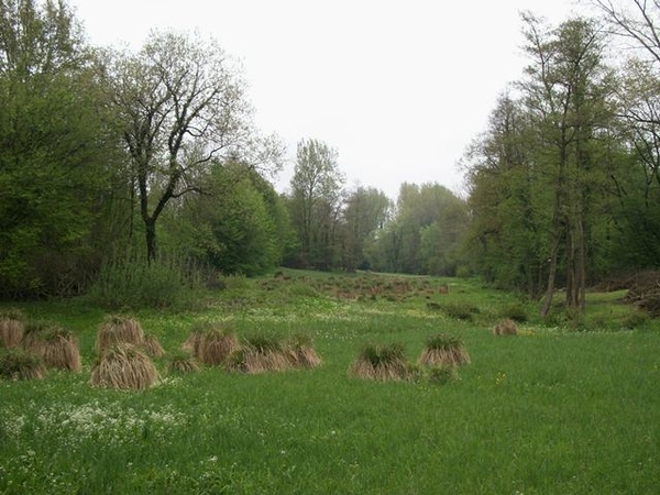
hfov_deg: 46.8
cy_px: 248
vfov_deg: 36.0
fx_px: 763
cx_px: 330
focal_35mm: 40
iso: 80
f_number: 9.9
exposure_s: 1/30
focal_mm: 7.1
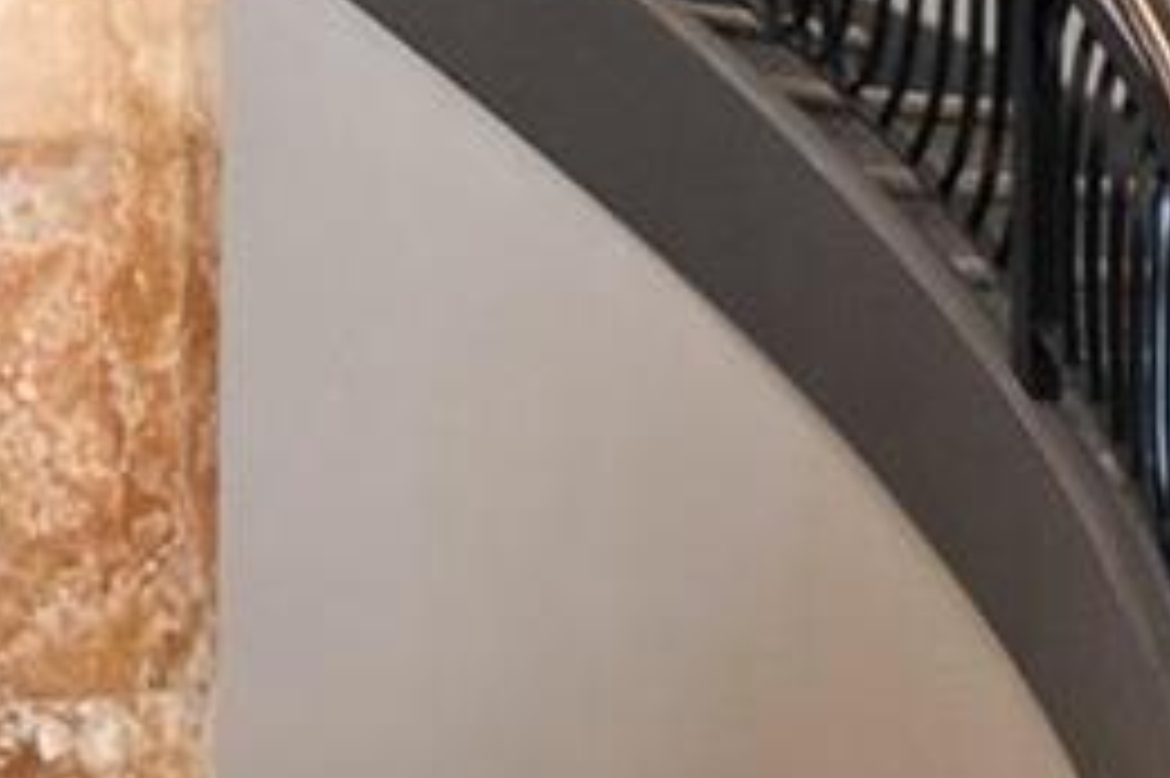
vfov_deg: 11.1
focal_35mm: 123
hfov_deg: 16.6
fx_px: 3995
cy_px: 387
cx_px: 828
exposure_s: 1/3
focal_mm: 10
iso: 400
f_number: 8
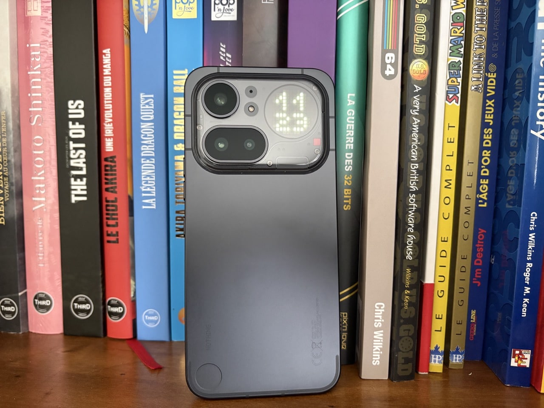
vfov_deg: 53.1
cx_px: 272
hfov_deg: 67.3
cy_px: 204
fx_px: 409
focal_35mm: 26
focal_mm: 5.96
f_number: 1.6
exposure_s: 1/39
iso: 500
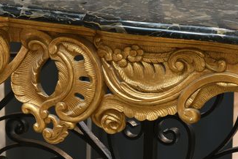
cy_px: 184
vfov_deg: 5.0
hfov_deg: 7.5
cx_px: 117
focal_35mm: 274
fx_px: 1810
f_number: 10
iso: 64
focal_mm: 85
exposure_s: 8
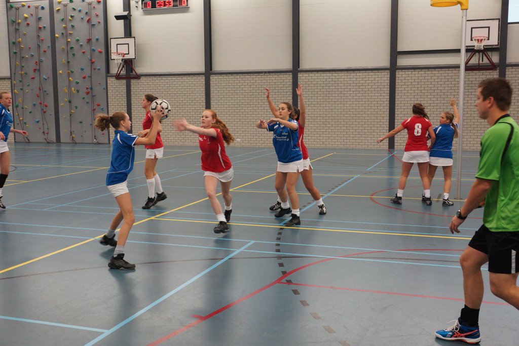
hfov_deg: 49.5
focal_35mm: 39
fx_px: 562
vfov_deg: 34.2
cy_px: 173
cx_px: 260
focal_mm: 26
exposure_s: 1/125
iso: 1000
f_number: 4
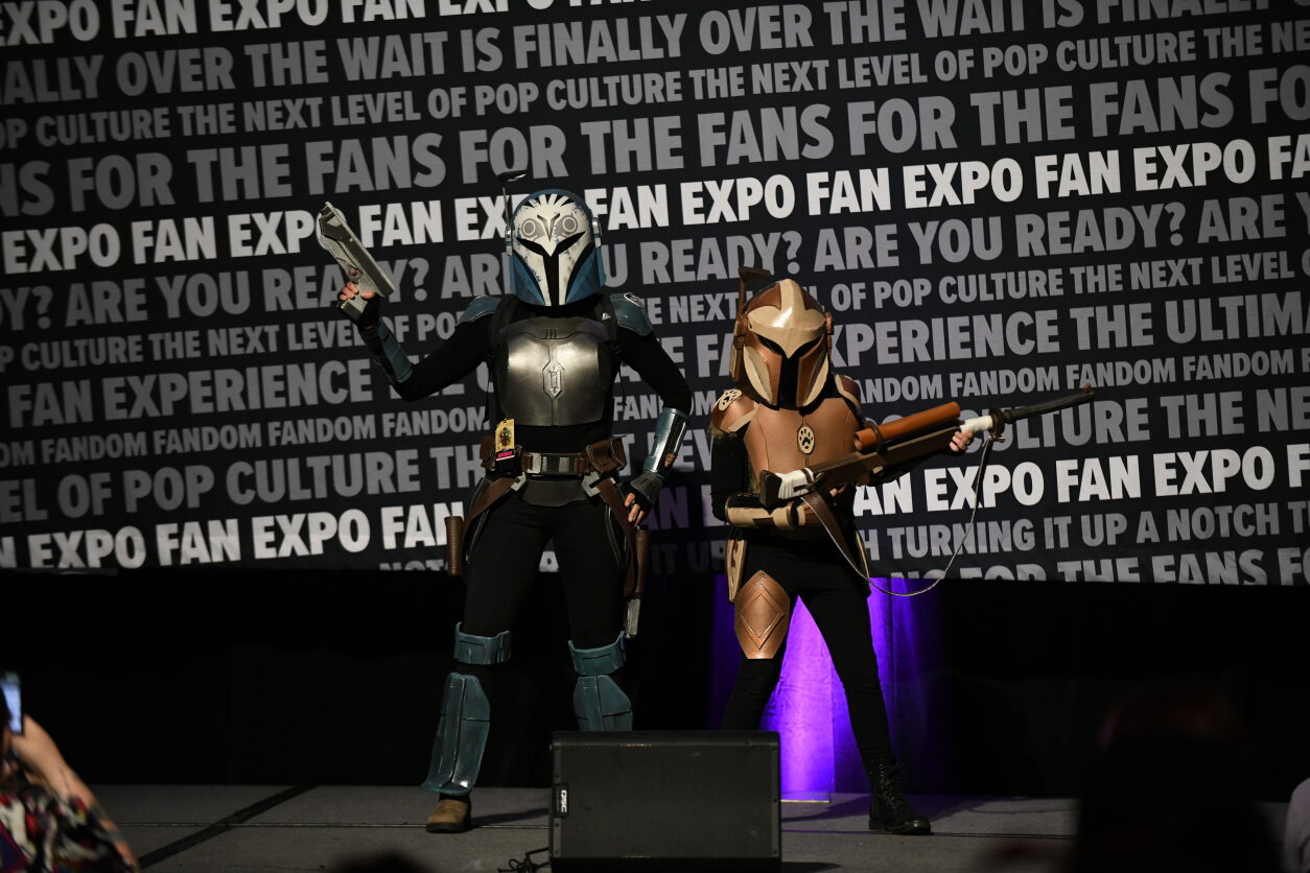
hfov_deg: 13.2
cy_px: 436
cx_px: 655
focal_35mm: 155
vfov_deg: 8.9
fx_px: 5640
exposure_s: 1/200
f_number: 3.2
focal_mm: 155
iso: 2000
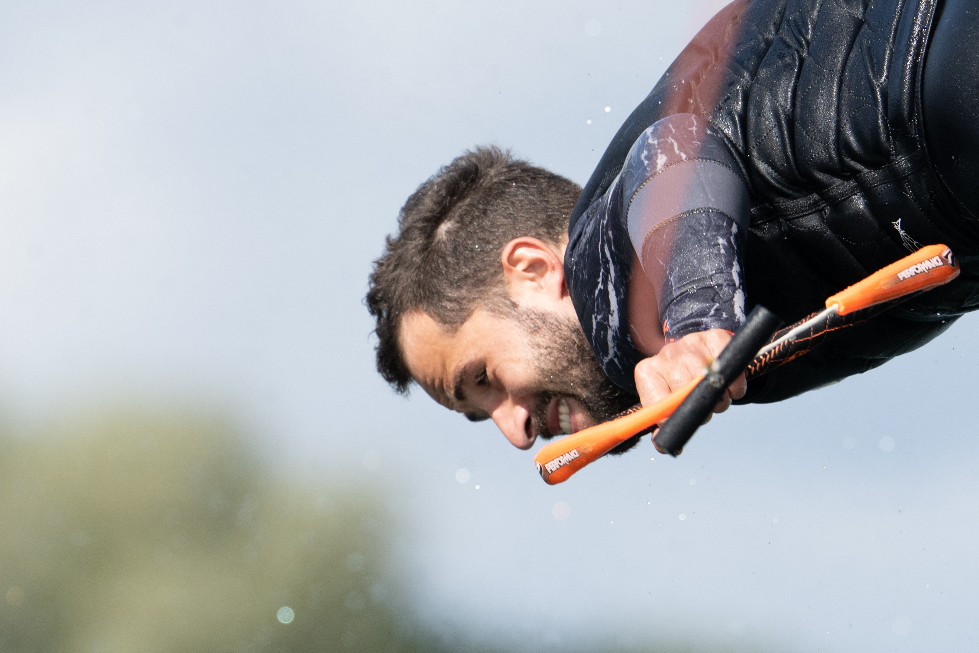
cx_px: 772
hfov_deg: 2.0
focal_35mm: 1054
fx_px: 28662
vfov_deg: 1.3
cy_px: 128
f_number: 5
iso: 320
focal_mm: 400
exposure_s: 1/2500
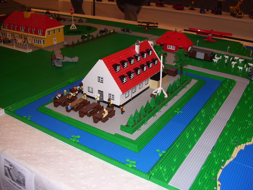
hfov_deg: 51.4
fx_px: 263
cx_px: 126
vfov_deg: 39.7
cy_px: 95
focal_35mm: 36
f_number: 2.7
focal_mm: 6
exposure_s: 1/60
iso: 80
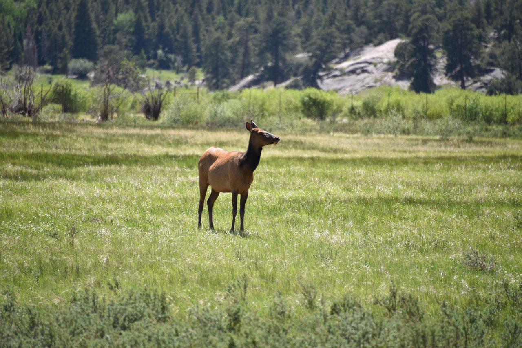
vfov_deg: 4.6
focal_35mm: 300
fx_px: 4351
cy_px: 174
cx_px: 261
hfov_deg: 6.9
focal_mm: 300
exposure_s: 1/640
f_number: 5.6
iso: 280
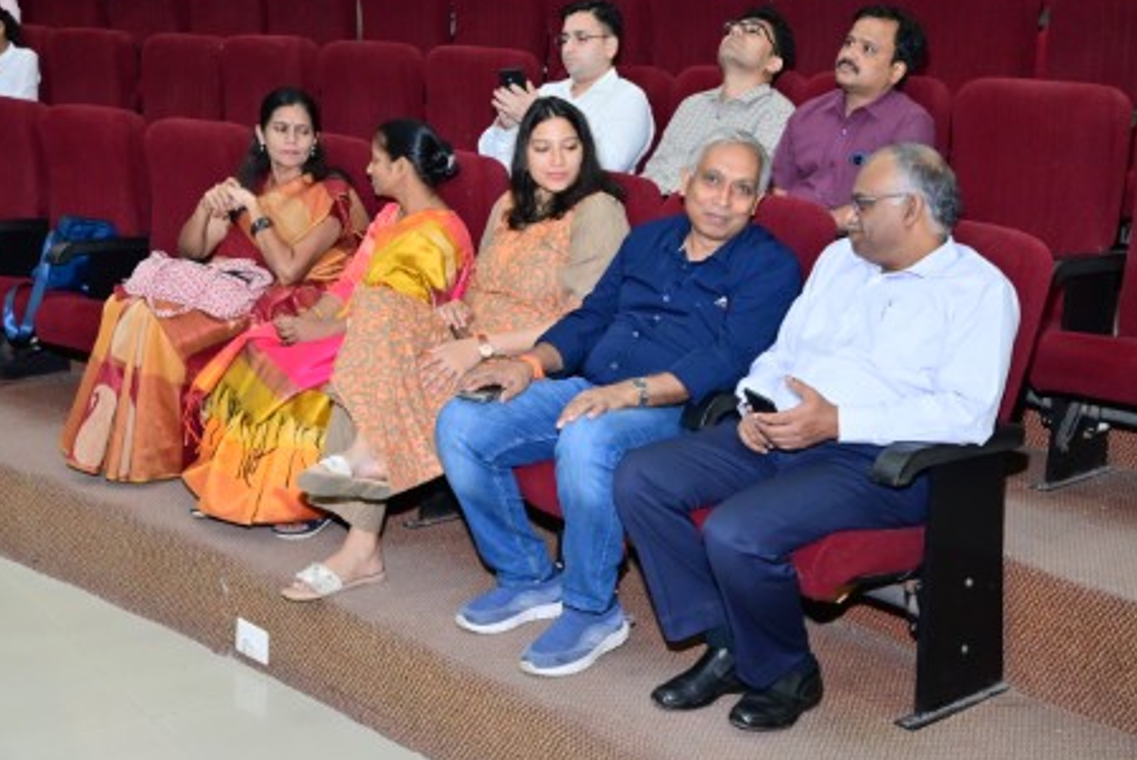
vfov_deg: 28.5
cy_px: 367
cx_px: 593
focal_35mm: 47
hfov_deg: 41.7
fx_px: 1494
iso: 2000
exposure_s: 1/100
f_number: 5.6
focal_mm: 29.5
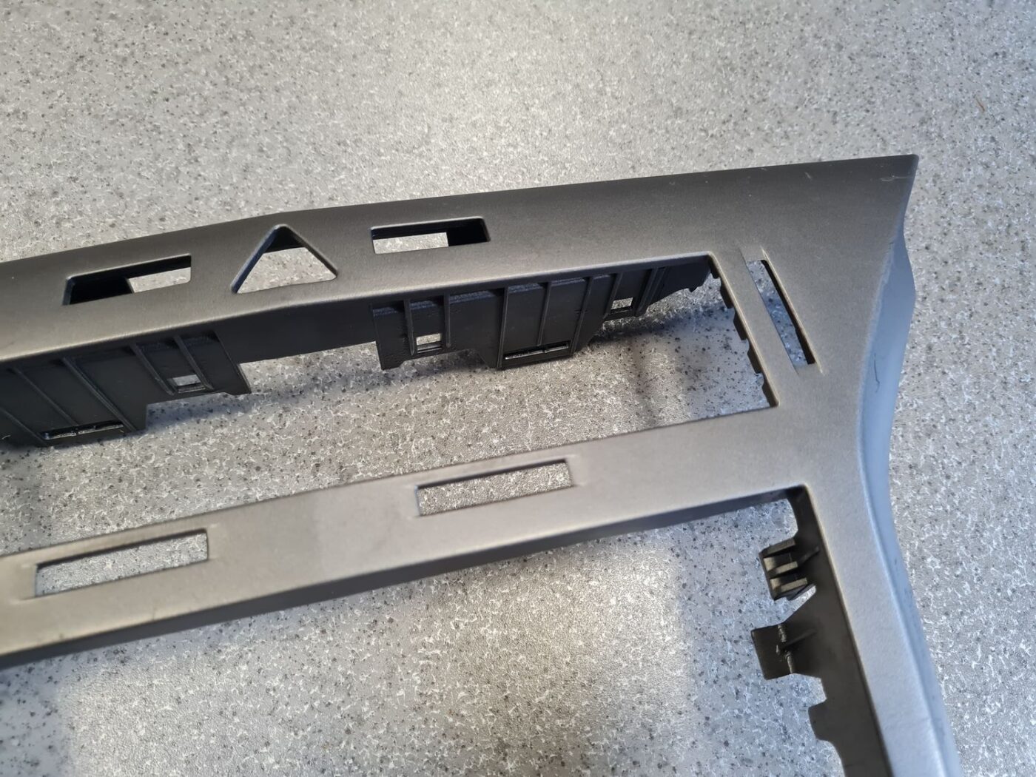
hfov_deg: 67.3
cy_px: 388
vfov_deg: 53.1
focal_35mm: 26
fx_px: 778
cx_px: 518
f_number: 1.8
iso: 320
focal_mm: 5.4
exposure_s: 1/100
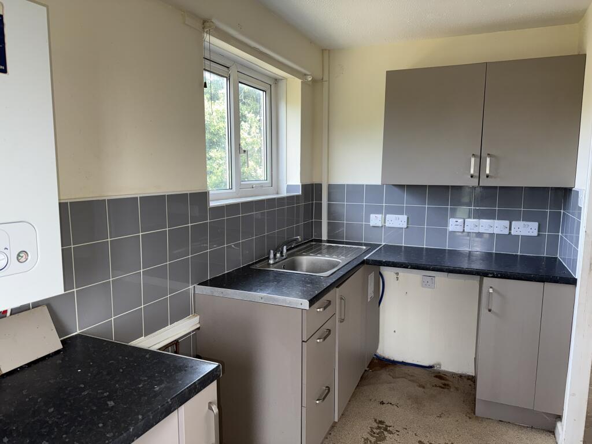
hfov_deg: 71.6
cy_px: 222
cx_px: 296
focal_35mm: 24
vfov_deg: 56.8
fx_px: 410
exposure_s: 1/121
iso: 125
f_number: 1.78
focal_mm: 6.76
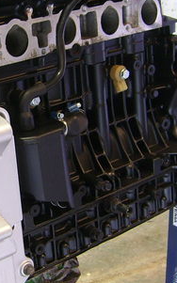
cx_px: -11
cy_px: 129
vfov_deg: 26.1
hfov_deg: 16.1
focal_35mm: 79
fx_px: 610
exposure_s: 1
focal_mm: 5.95
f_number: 2.8
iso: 100
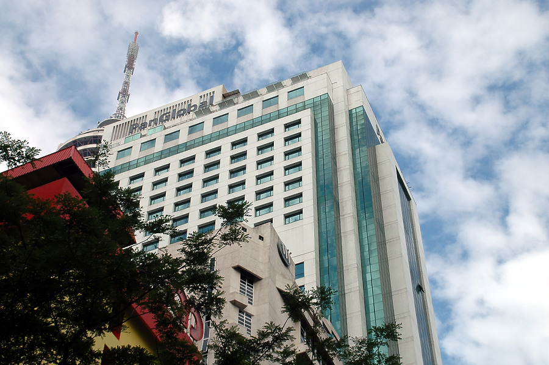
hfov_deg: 31.9
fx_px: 960
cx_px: 274
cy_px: 182
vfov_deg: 21.5
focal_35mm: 63
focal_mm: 42
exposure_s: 1/320
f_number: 9
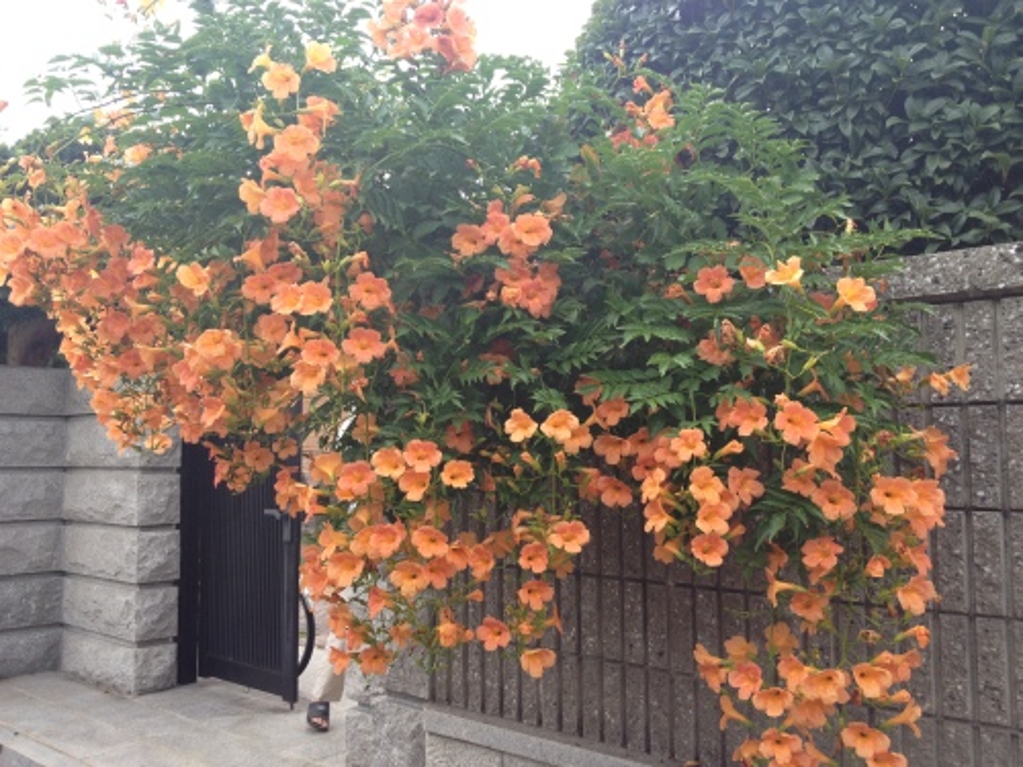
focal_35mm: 35
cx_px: 512
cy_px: 384
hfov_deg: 52.6
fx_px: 1034
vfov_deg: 40.7
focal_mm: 4.28
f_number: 2.4
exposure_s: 1/186
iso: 50
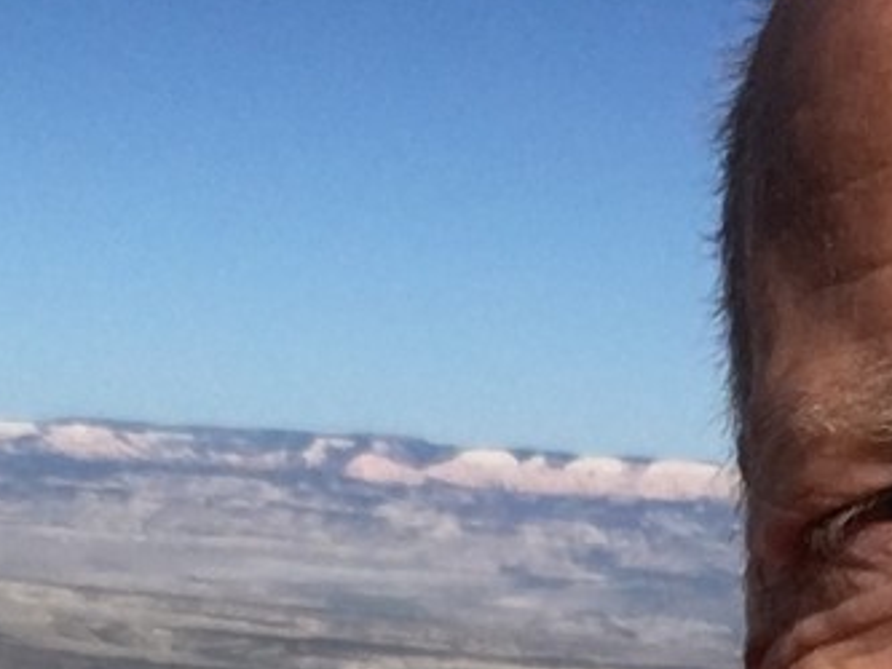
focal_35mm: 134
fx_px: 3454
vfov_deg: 10.4
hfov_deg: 14.5
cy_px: 1196
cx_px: 0
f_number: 2.2
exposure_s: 1/3165
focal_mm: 2.65
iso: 32
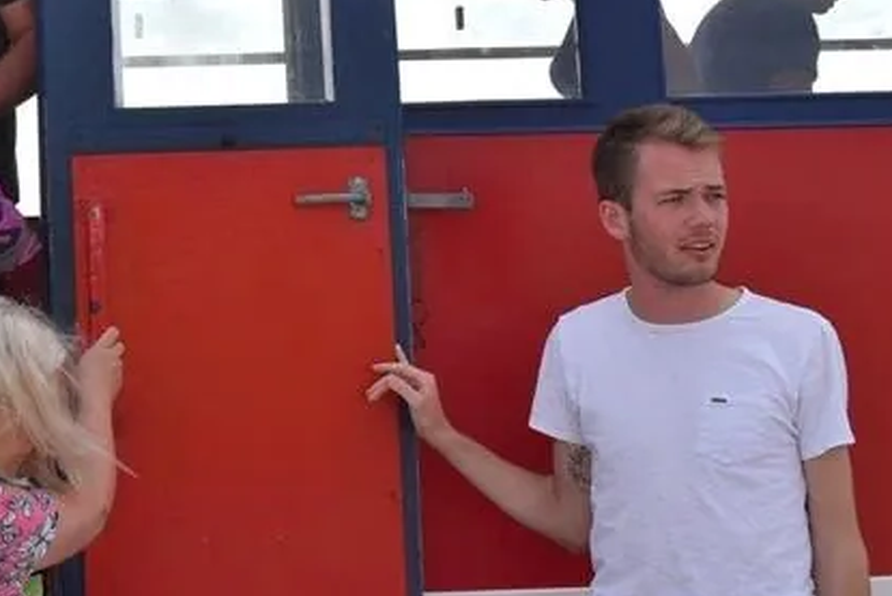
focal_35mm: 78
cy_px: 99
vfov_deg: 17.3
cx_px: -170
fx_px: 1933
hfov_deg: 23.8
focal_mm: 20
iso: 200
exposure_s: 1/400
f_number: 10
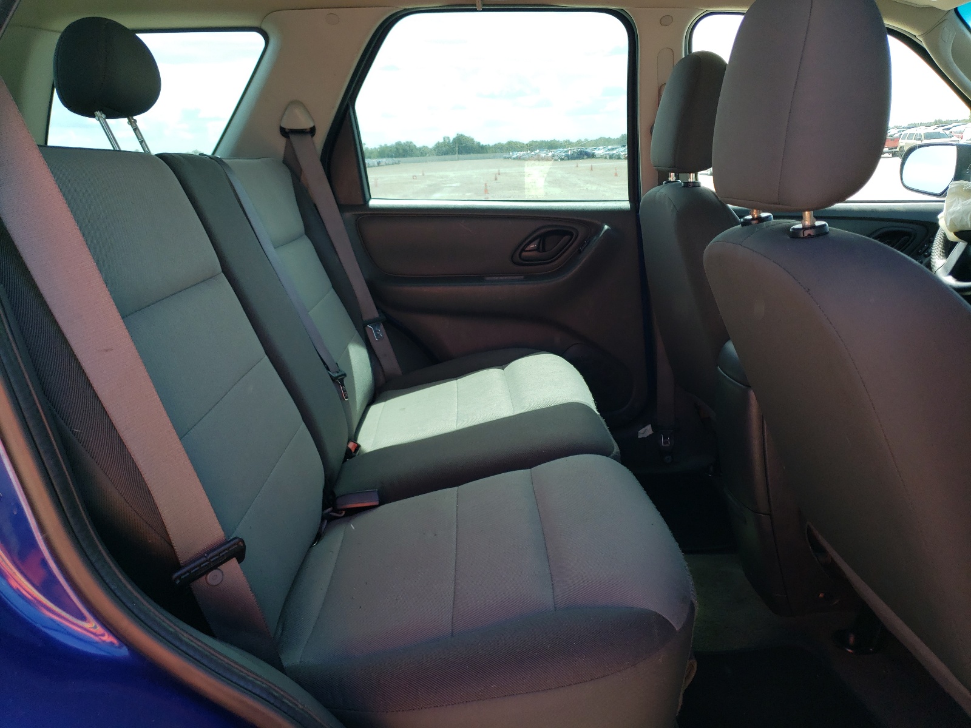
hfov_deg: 67.3
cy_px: 364
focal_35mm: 26
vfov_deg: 53.1
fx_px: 729
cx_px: 486
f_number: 1.5
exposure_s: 1/417
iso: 50
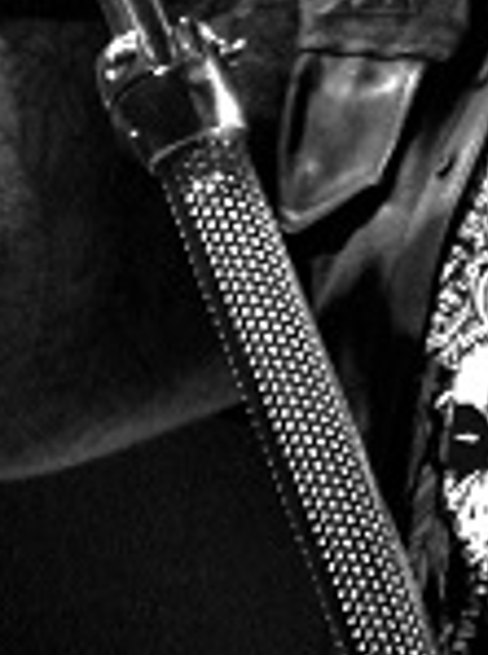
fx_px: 9412
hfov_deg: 3.0
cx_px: 561
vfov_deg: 4.0
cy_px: -374
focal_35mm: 499
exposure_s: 1/60
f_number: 5.6
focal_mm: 105
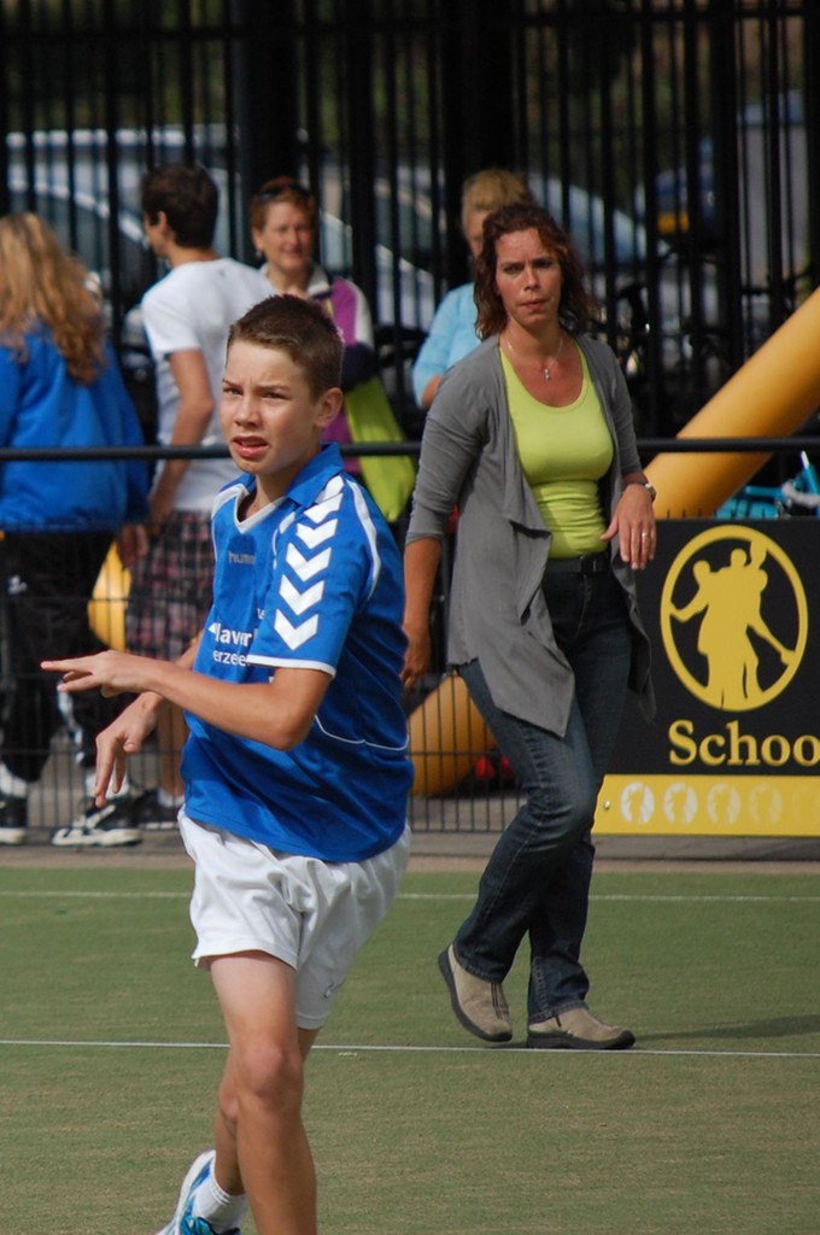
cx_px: 410
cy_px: 618
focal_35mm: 300
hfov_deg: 4.6
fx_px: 10277
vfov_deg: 6.9
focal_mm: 200
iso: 400
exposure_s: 1/1600
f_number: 5.6
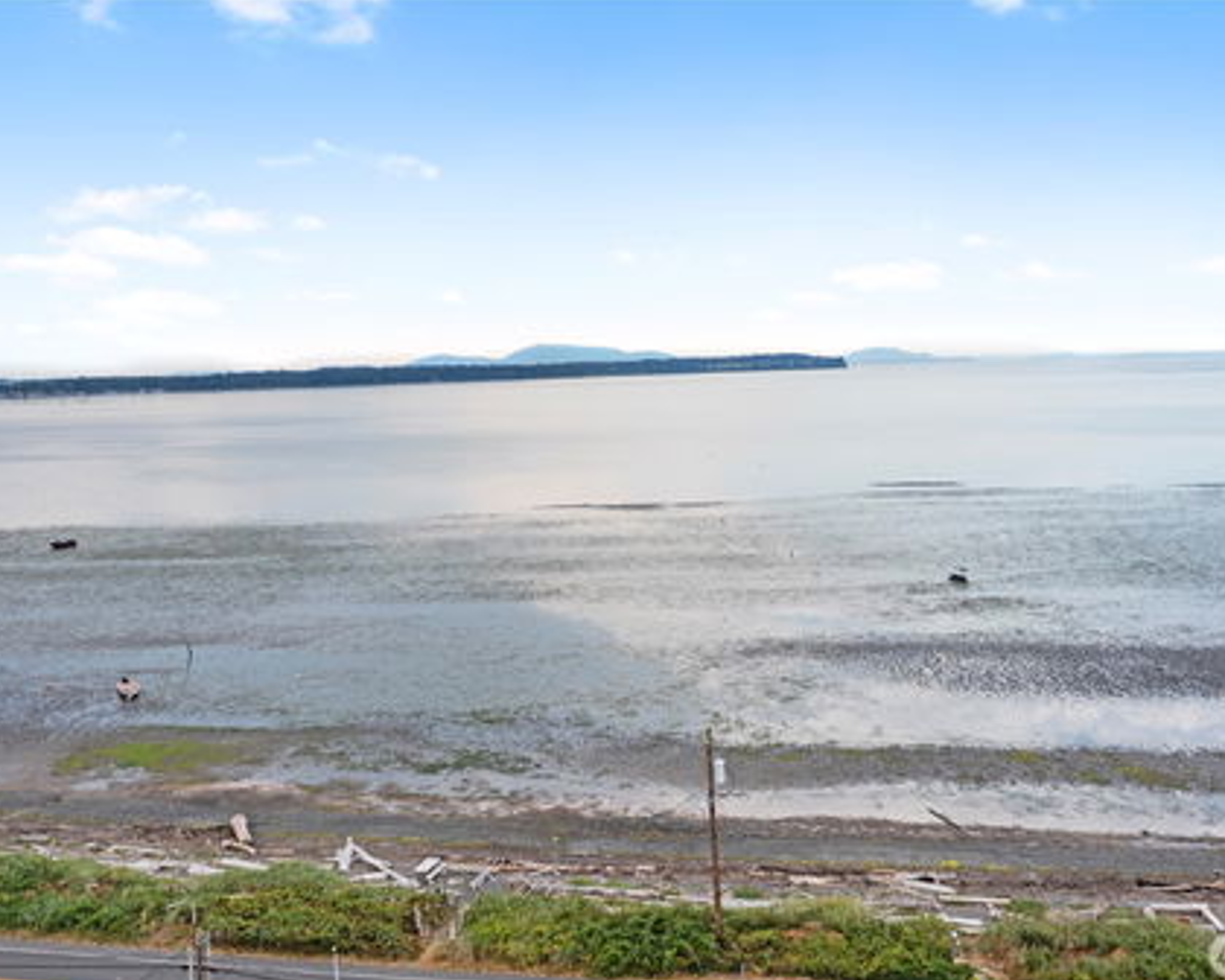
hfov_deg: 55.5
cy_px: 493
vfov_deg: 45.8
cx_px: 677
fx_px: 1160
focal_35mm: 32
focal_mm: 10.26
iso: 100
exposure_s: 1/80
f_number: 9
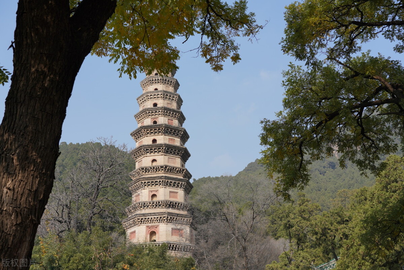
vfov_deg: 24.6
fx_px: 617
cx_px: 202
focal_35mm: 55
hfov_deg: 36.2
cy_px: 135
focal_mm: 55
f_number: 6.3
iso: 100
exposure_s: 1/400
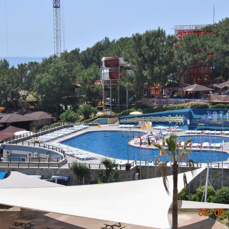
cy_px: 115
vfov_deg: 19.7
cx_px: 144
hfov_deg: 19.7
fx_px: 659
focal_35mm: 88
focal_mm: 46
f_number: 8
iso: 100
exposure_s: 1/250
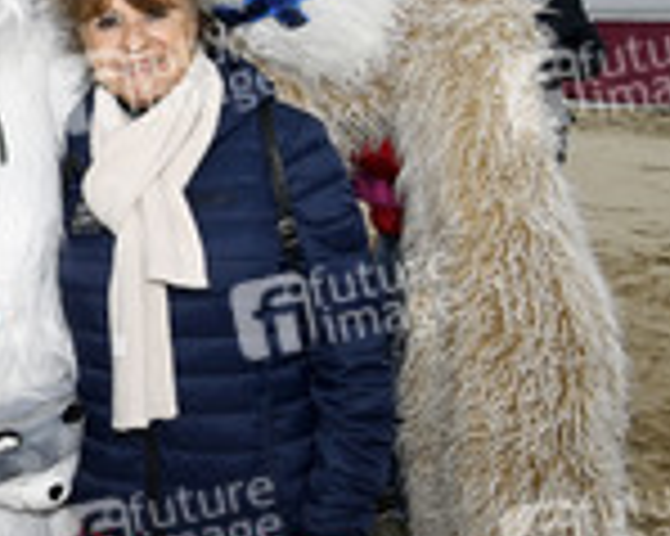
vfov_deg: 22.4
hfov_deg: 24.1
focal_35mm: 68
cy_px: 194
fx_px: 1348
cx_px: -223
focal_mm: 24
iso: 500
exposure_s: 1/250
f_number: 14
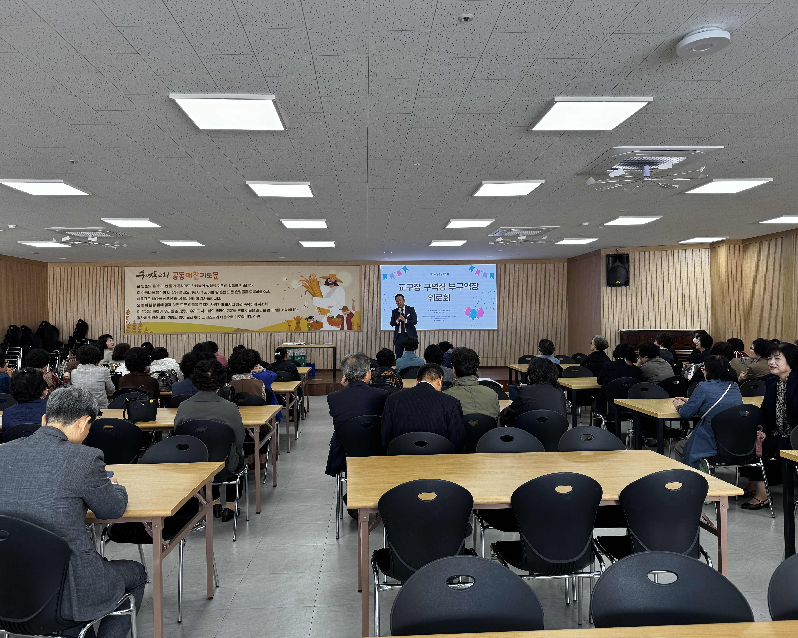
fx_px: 614
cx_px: 396
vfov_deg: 54.9
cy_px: 313
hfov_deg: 66.0
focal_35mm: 26
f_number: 1.78
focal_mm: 6.76
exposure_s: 1/120
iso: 100
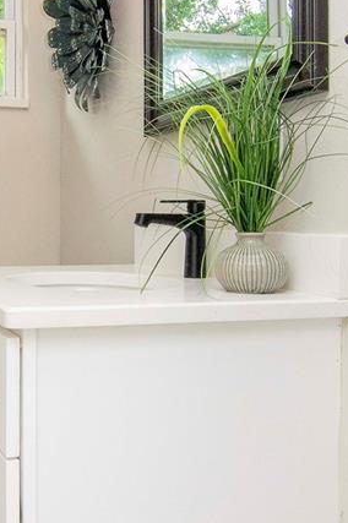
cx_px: 50
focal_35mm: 46
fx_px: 674
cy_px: 230
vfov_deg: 42.4
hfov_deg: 28.1
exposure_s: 1/40
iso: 640
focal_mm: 11
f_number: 16
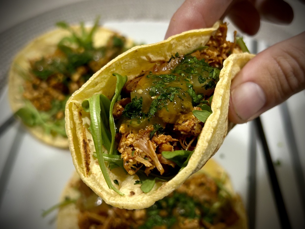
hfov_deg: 67.3
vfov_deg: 53.1
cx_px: 152
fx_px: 229
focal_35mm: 26
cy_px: 114
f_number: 1.5
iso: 125
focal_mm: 5.7
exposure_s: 1/60
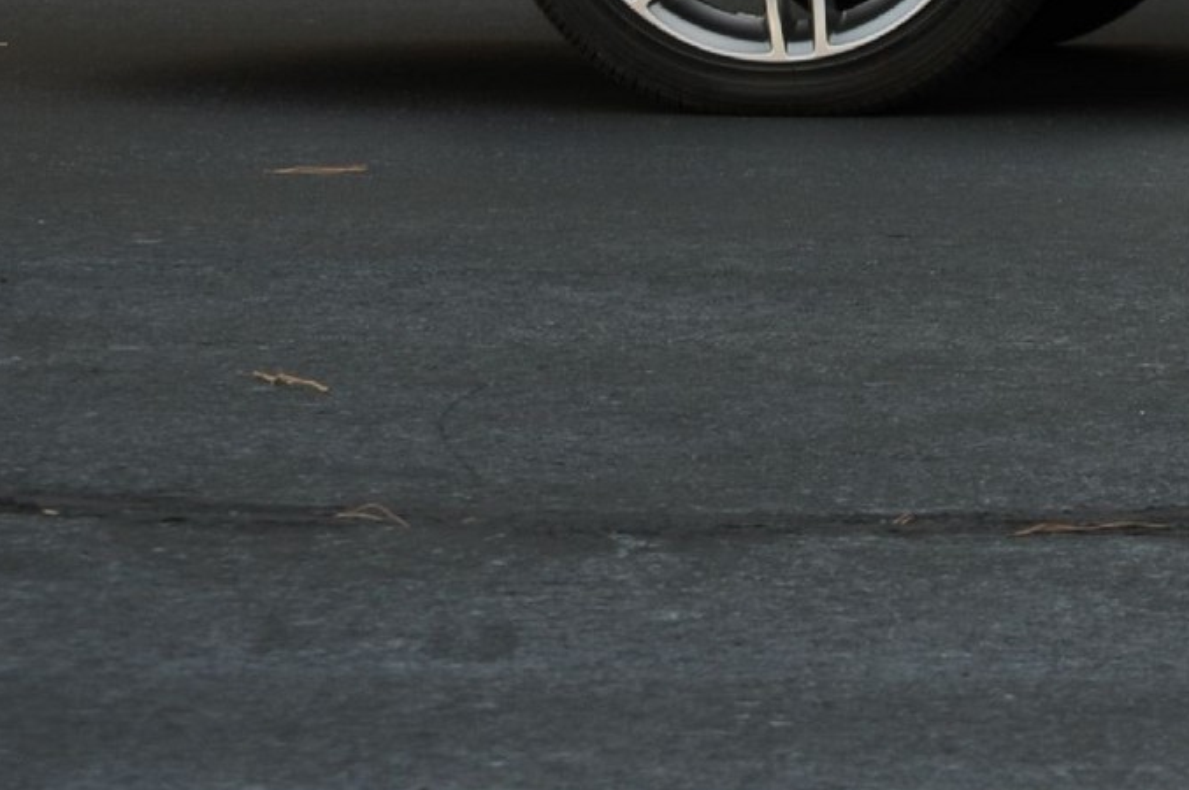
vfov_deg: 4.5
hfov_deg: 6.6
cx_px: 2072
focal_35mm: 305
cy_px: -657
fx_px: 10059
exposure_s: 1/60
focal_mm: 55
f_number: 8
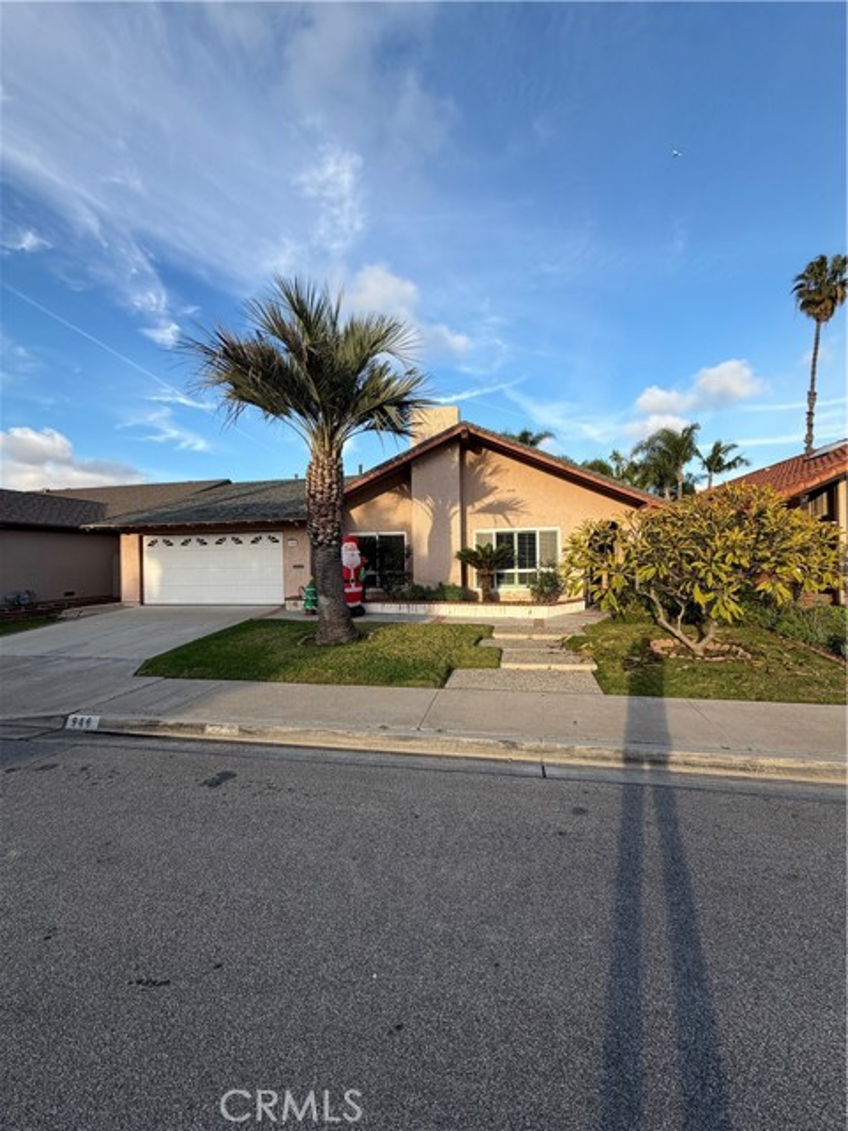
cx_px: 424
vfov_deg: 102.1
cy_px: 566
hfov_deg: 85.7
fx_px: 457
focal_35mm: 14
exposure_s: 1/644
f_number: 2.2
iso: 40
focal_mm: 2.22
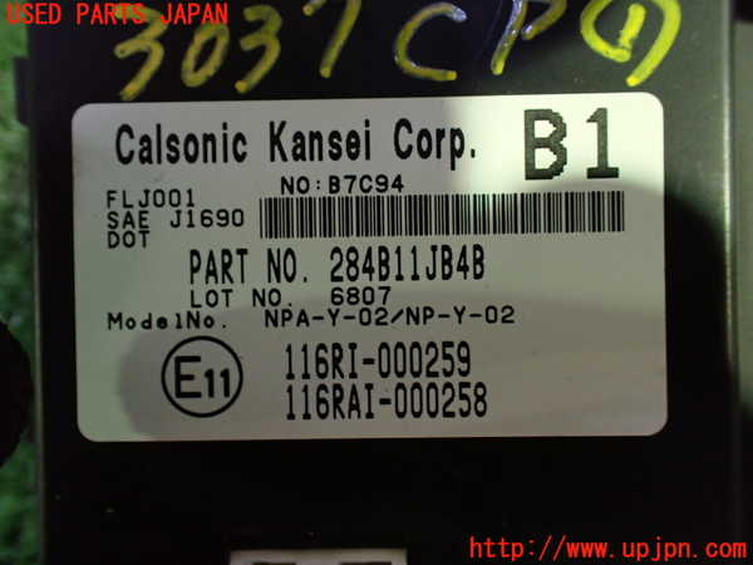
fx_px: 653
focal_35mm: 30
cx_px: 376
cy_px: 282
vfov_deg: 46.8
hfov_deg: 60.0
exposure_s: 1/30
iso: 800
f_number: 2.3
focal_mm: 5.4
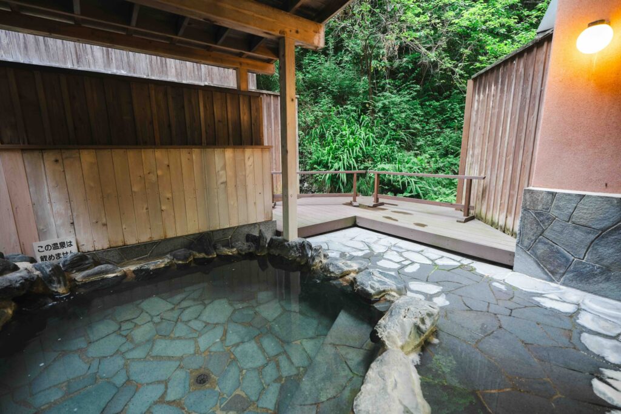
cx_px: 310
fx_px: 276
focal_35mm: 16
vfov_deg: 73.8
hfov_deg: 96.7
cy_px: 207
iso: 640
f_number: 3.2
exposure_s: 1/15
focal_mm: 16
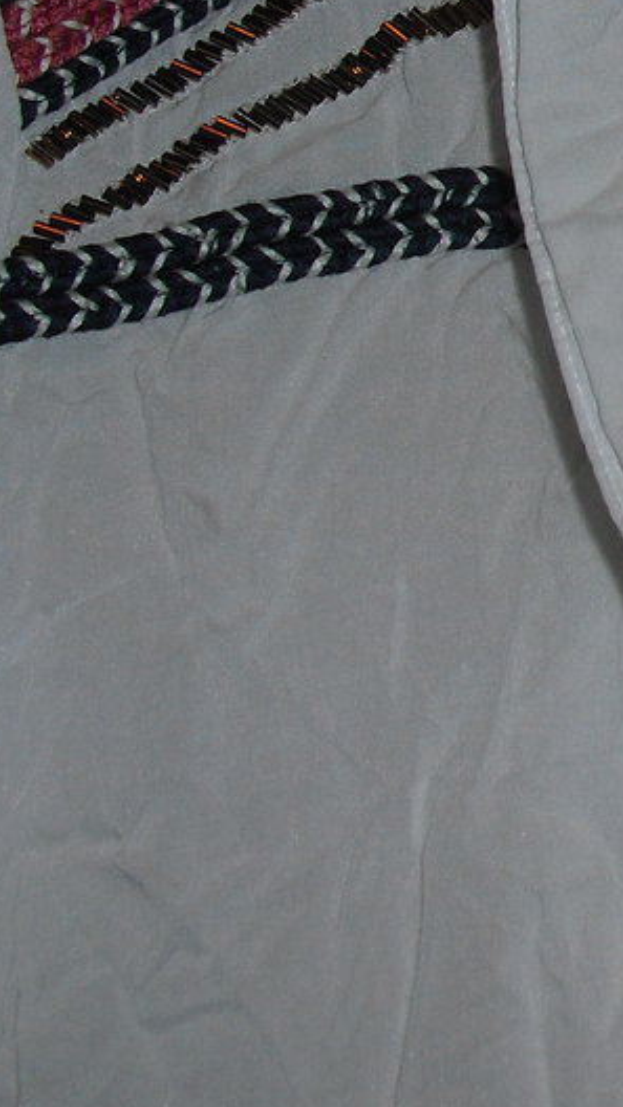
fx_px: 2907
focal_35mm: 99
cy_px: 134
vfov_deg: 21.2
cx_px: 1216
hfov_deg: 11.2
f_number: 3.1
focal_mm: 6.3
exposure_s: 1/60
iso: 100
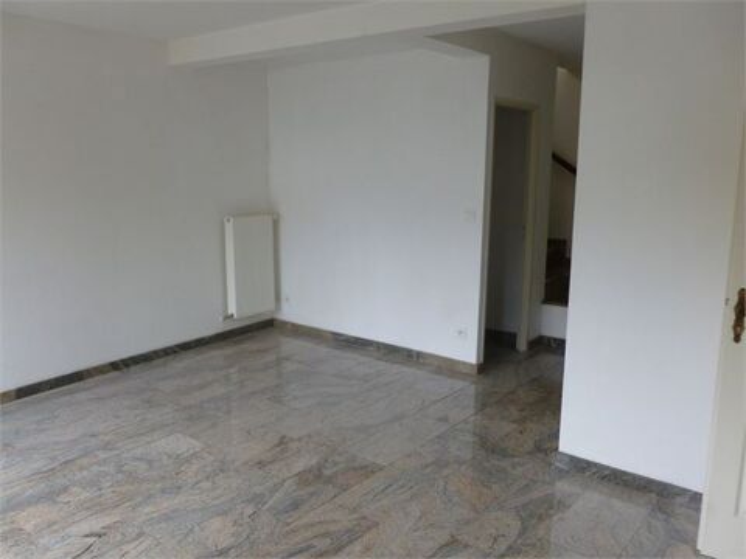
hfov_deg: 63.4
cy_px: 280
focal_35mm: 28
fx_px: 603
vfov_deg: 49.7
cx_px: 373
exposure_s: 1/60
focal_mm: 5
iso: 200
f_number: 3.3
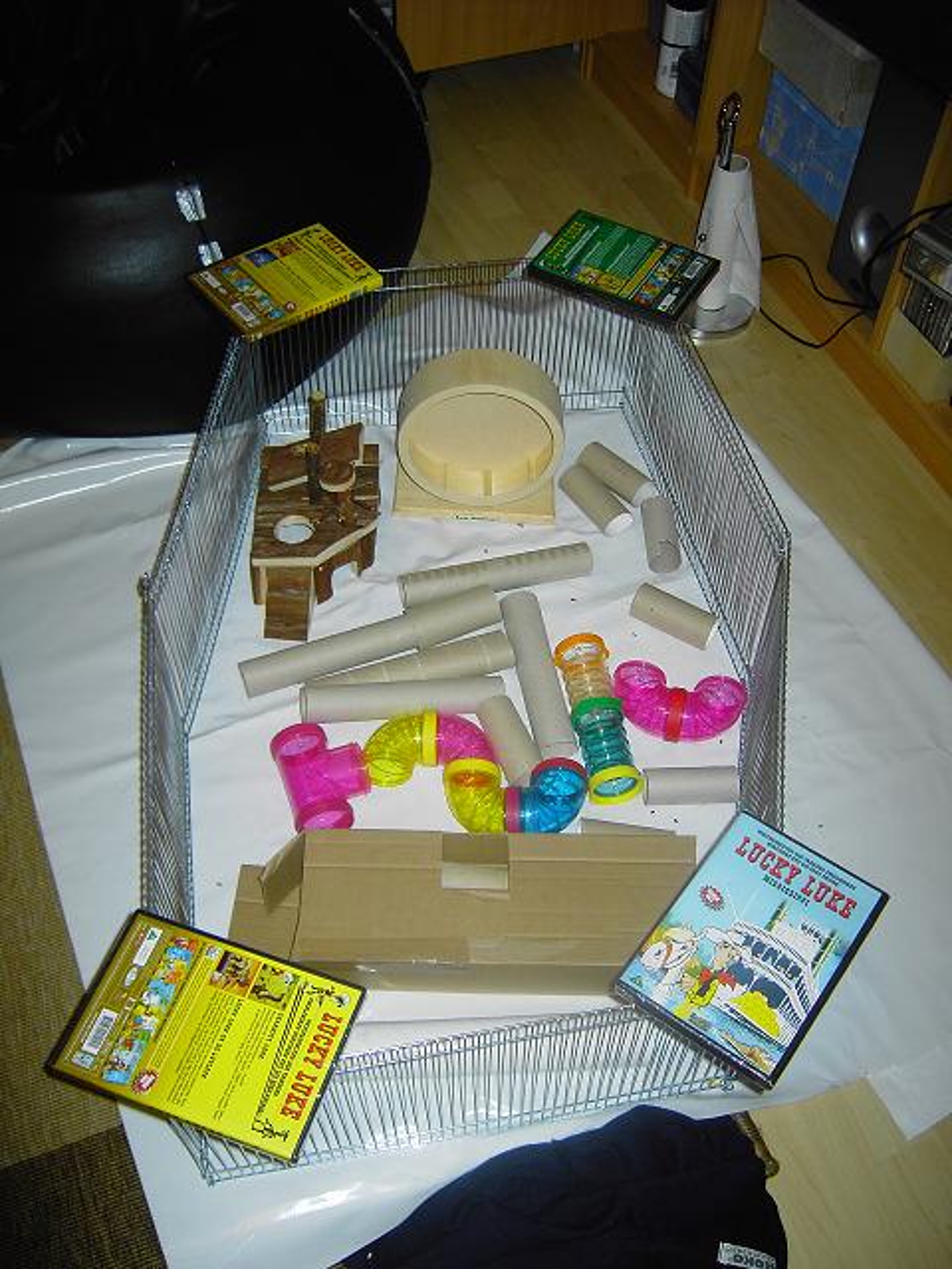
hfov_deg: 40.7
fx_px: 1283
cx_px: 476
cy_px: 634
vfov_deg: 52.6
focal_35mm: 35
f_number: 2.8
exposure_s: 1/50
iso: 100
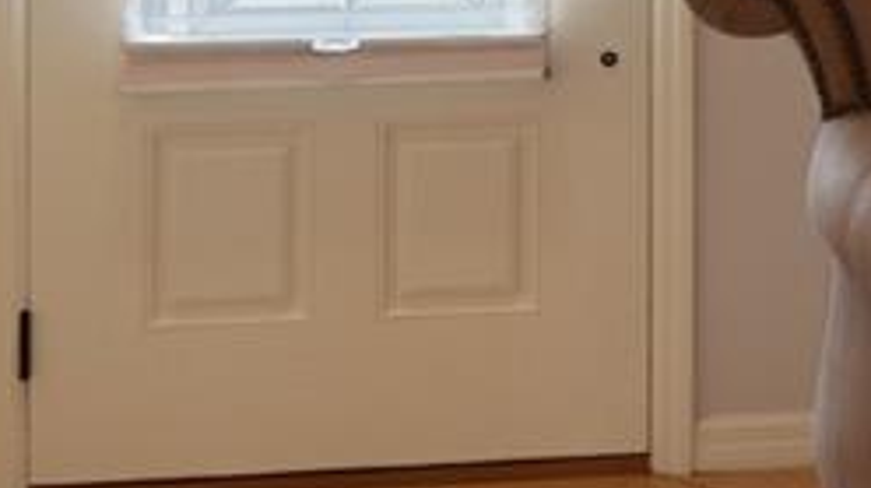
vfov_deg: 11.2
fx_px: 2400
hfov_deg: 17.8
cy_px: -195
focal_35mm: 104
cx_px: 1412
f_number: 7.1
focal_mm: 16
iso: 400
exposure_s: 1/10
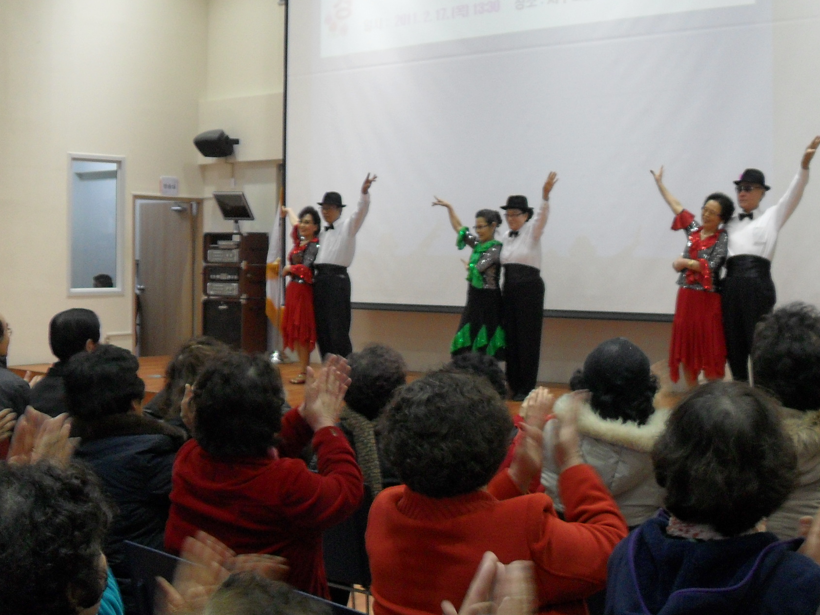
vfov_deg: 27.0
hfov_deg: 35.3
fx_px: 1279
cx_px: 514
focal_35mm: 54
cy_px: 246
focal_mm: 6.2
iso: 120
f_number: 2.8
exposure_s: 1/30
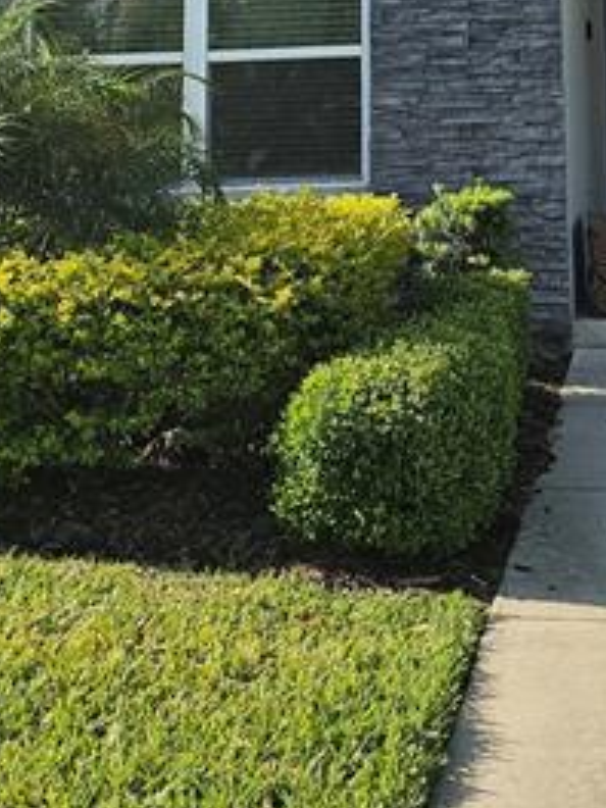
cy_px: -168
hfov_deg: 21.6
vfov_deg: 25.8
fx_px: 1564
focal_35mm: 67
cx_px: 496
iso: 16
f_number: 1.7
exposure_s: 1/719
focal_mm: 6.3
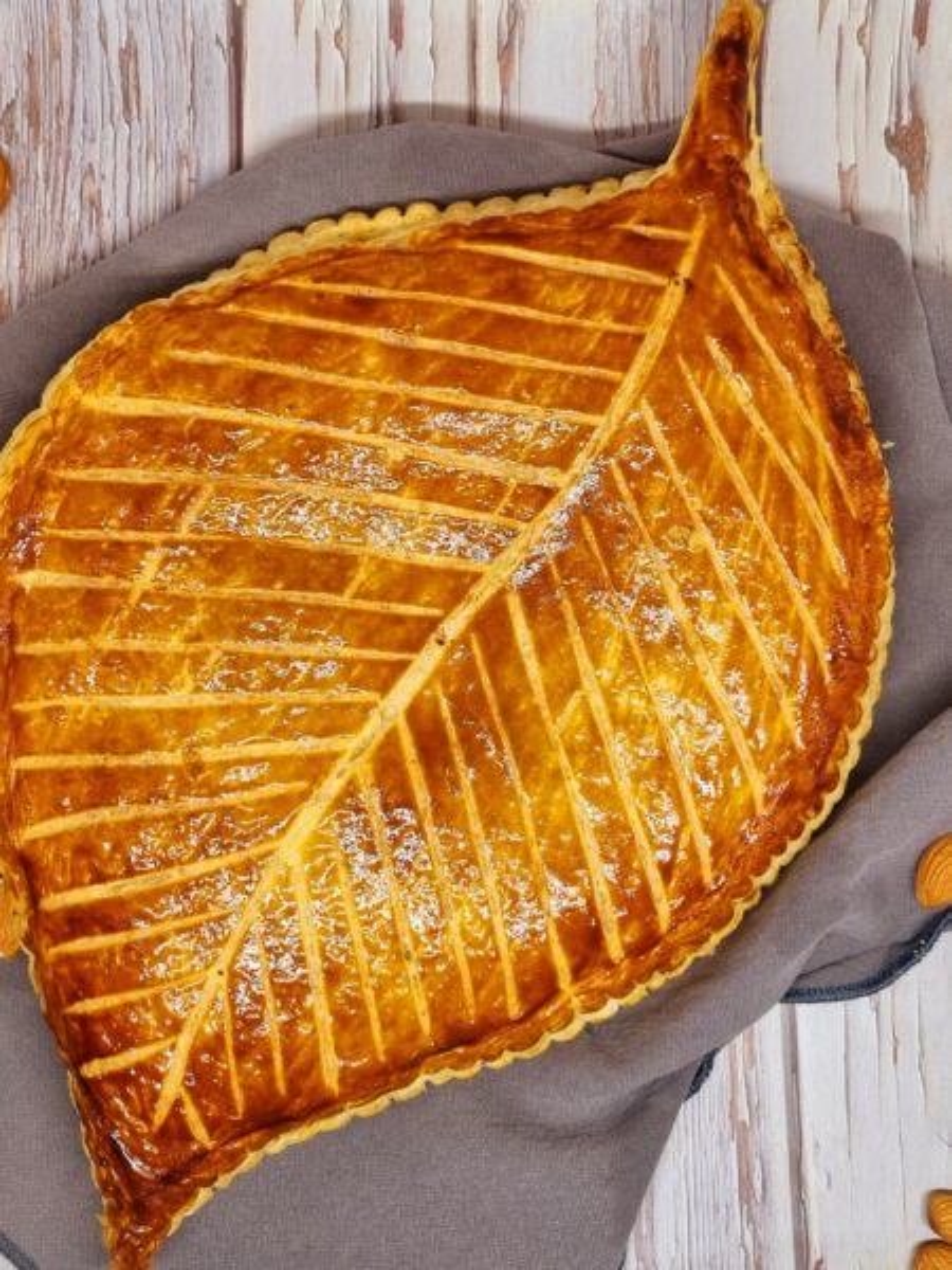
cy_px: 635
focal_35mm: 26
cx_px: 476
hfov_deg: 53.1
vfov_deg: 67.3
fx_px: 953
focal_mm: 5.4
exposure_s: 1/100
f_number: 1.8
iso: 100
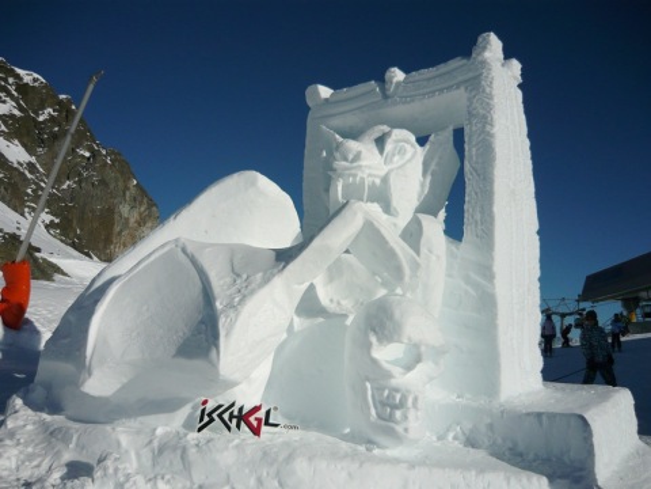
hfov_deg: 55.4
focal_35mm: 33
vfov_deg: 42.9
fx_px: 621
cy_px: 244
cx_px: 326
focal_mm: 5.5
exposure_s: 1/1000
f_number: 8
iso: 100
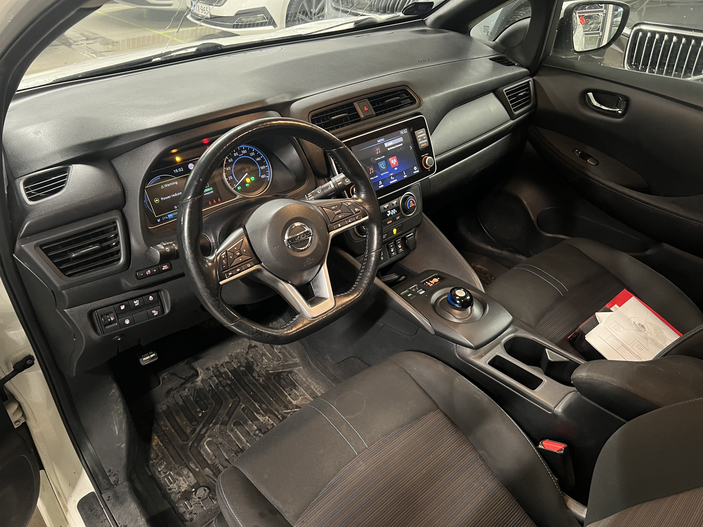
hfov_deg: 67.3
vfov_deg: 53.1
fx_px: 528
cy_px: 264
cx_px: 352
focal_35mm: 26
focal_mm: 5.7
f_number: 1.5
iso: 500
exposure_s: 1/25
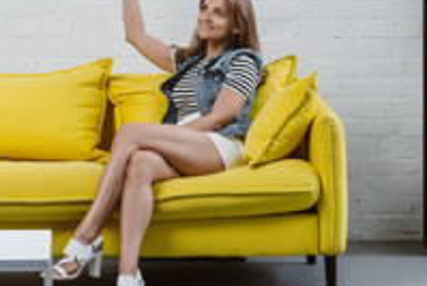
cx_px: 84
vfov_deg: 7.1
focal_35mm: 194
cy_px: 20
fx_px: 2303
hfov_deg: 10.6
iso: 320
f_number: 9
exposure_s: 1/160
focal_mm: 85
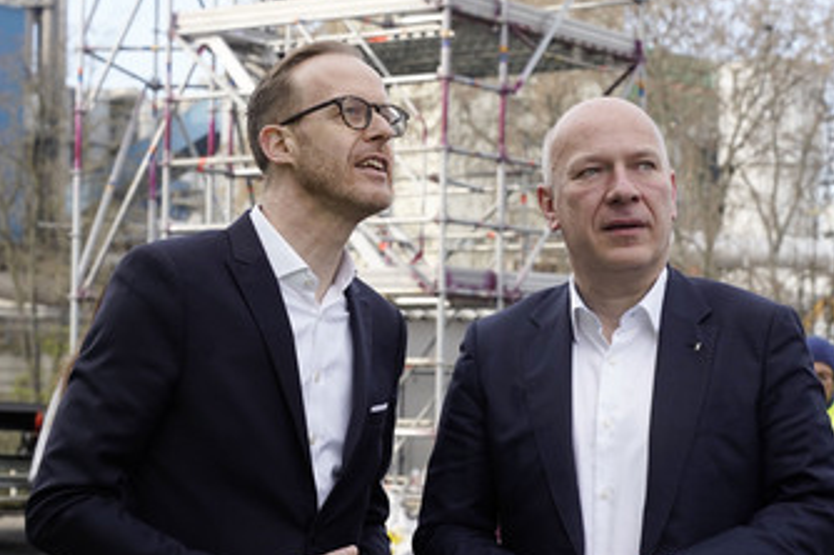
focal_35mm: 73
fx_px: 1689
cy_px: 340
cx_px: 458
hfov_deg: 27.7
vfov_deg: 18.6
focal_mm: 54
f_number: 6.3
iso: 320
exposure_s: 1/250
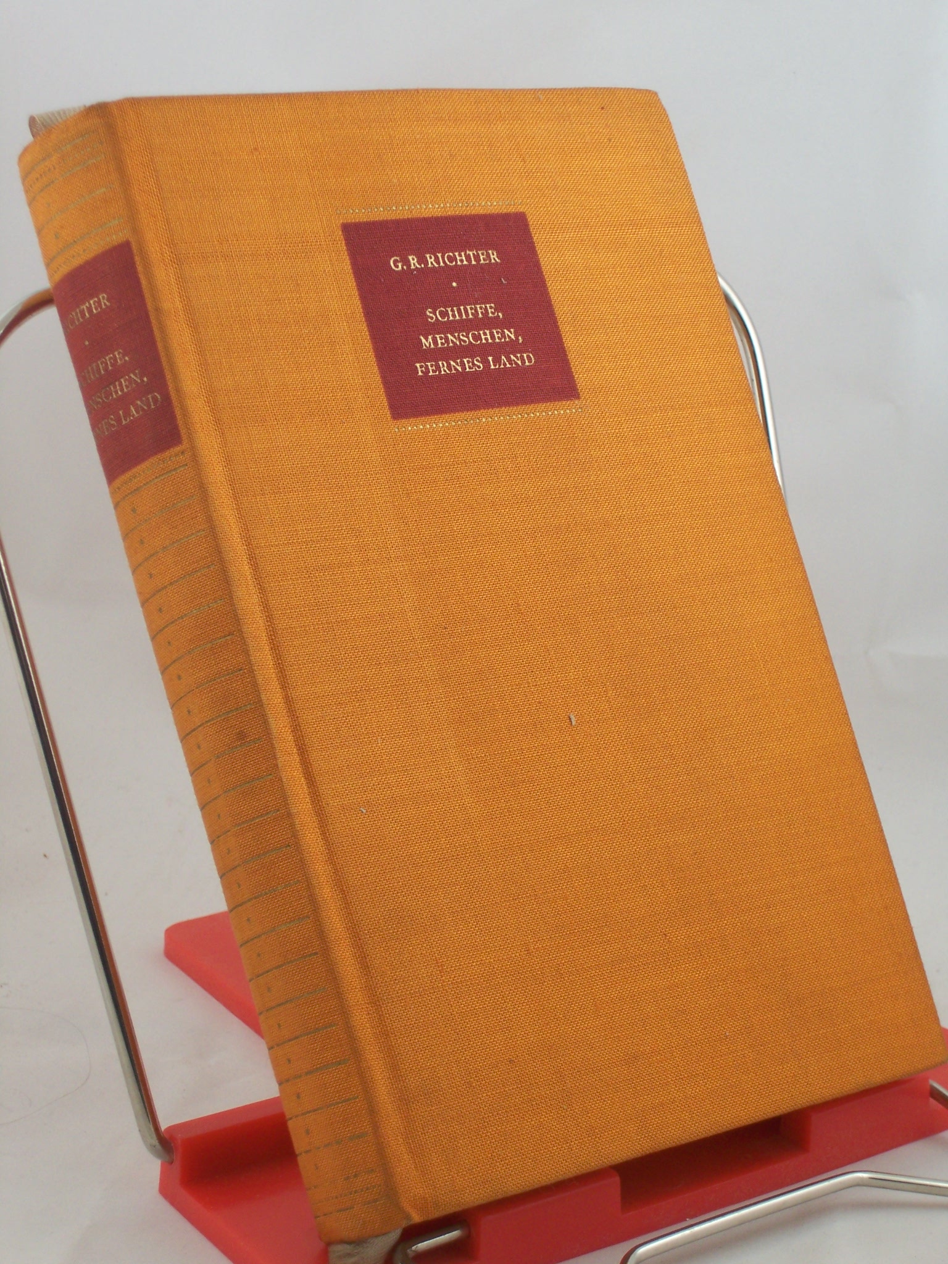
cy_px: 632
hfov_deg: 18.0
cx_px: 474
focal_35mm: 82
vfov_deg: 23.8
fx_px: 2994
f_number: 4
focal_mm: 13.6
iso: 100
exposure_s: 1/80
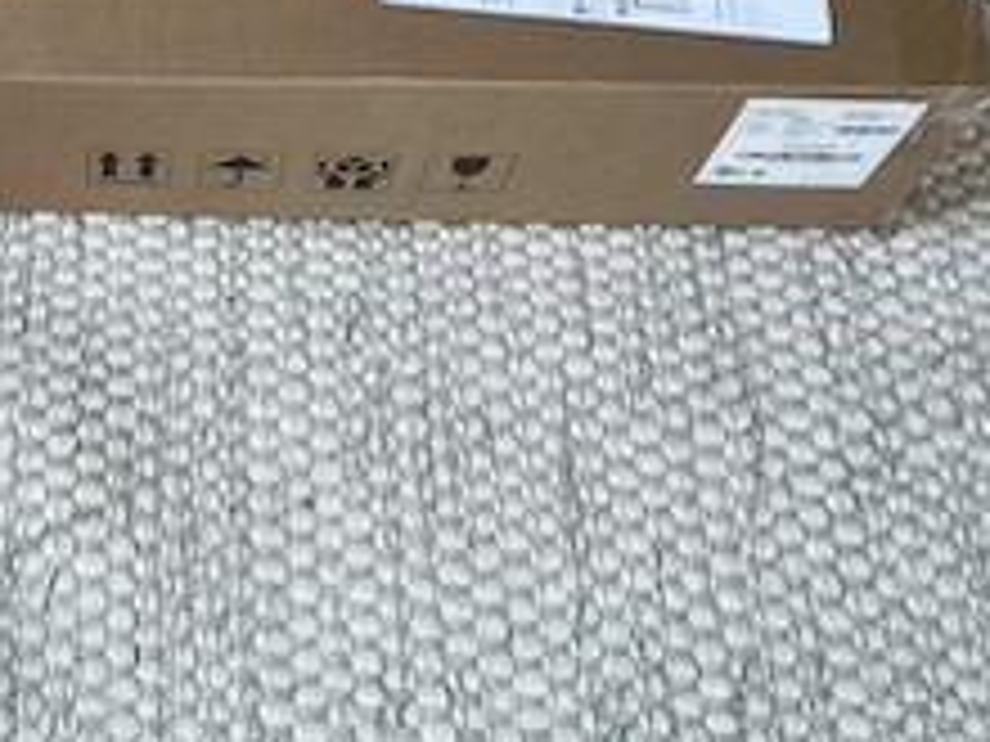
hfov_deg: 30.7
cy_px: -83
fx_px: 1687
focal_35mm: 59
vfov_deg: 23.3
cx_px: 36
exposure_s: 1/100
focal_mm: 5.1
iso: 50
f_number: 1.6
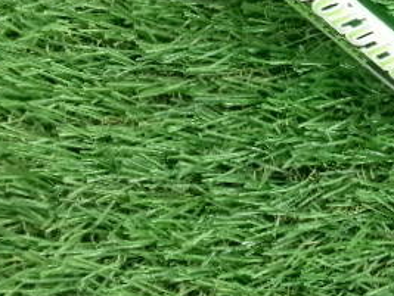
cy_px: 65
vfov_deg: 21.7
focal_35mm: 67
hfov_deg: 26.7
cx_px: 428
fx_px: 764
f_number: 3.9
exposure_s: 1/34
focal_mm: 5.1
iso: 800
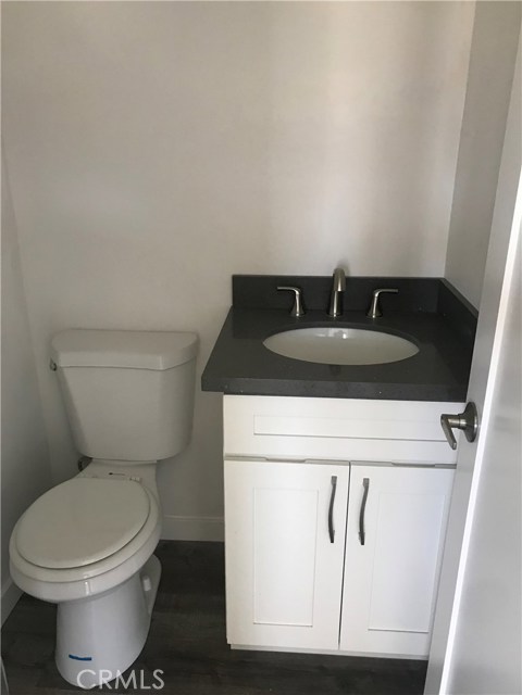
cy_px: 348
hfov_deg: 49.7
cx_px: 261
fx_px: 563
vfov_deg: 63.4
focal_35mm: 28
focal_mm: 3.99
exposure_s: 1/15
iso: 50
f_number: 1.8
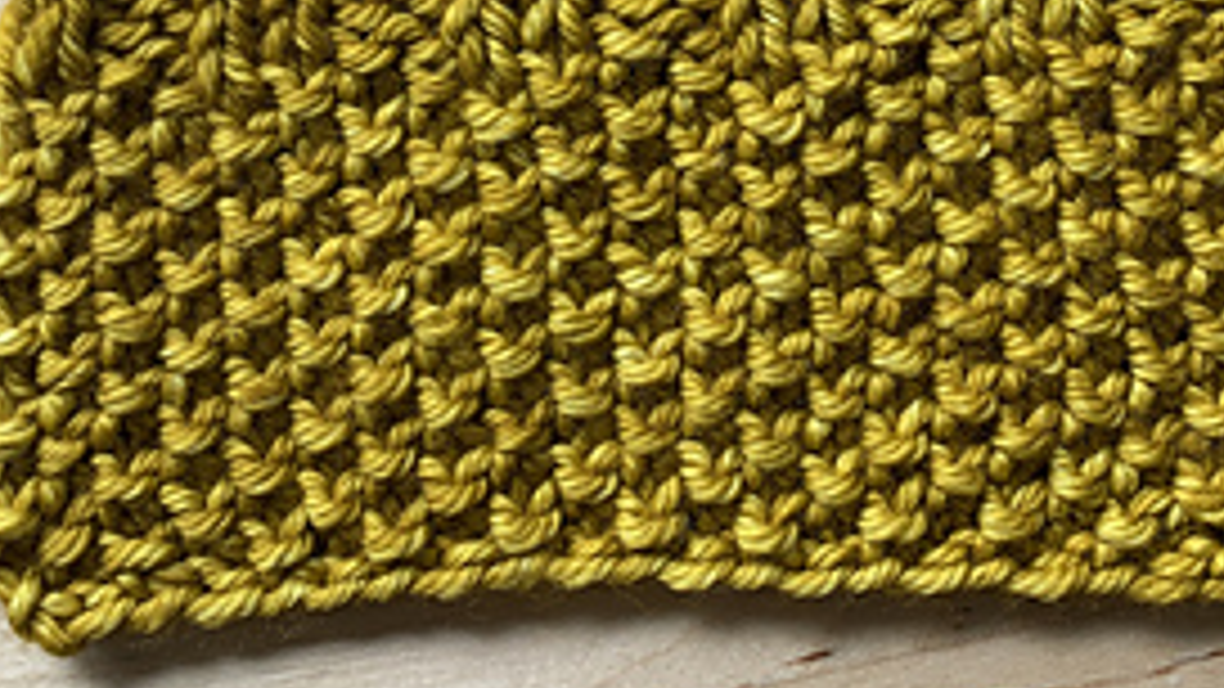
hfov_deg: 39.8
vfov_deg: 21.6
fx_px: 1688
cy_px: -103
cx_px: 704
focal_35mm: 52
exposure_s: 1/121
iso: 40
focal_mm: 4.25
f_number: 1.8
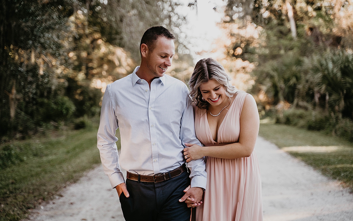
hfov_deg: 29.0
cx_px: 176
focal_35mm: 71
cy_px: 112
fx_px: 683
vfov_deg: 18.4
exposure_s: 1/320
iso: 500
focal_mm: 69
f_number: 2.8
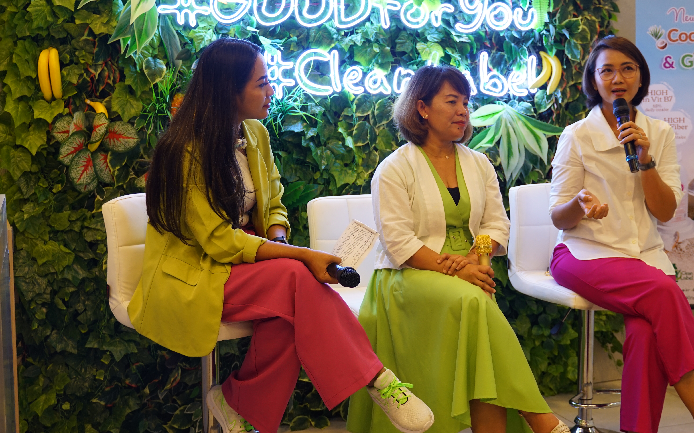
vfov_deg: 24.4
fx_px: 1002
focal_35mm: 53
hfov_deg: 38.0
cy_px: 188
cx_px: 433
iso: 640
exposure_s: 1/125
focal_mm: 34
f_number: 2.8
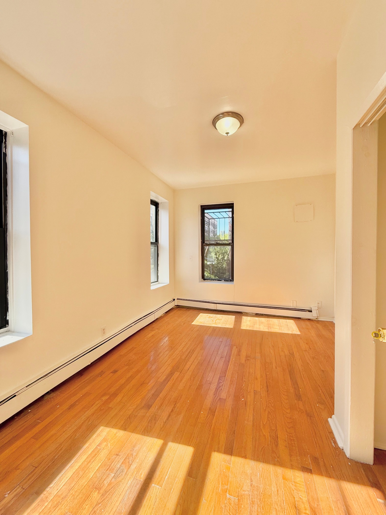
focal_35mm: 14
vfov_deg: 102.1
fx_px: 208
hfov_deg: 85.7
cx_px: 193
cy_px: 258
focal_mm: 2.22
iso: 64
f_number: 2.2
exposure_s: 1/411
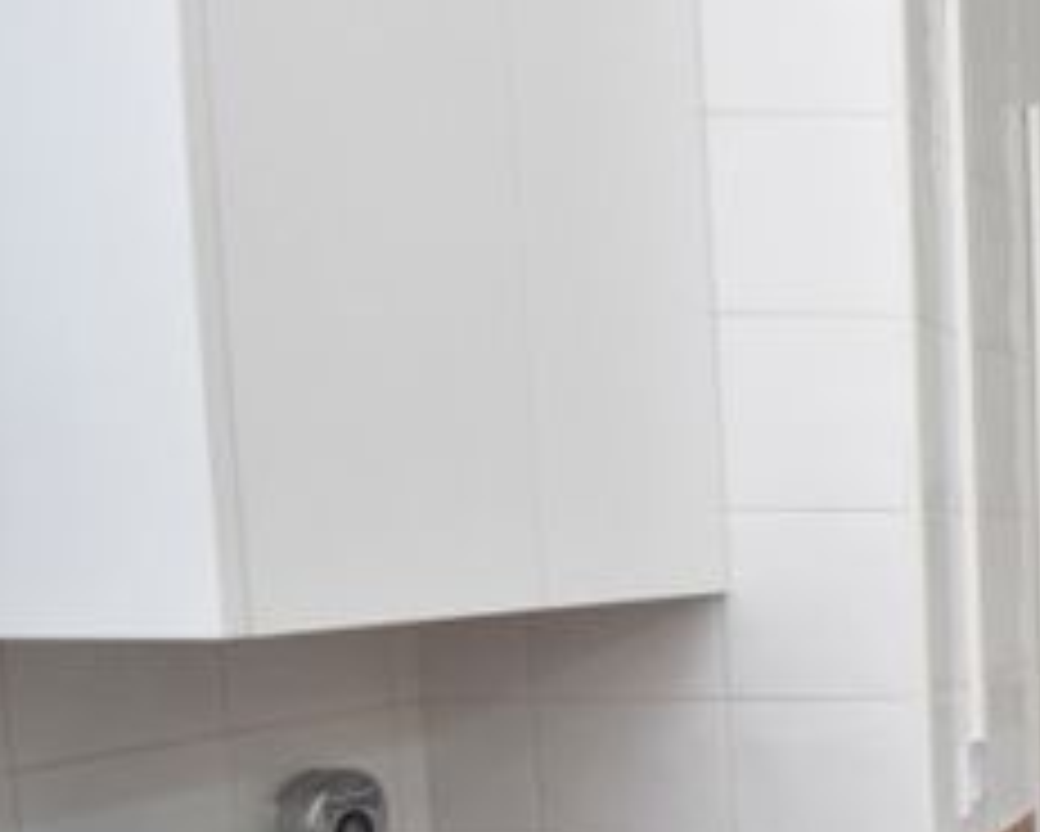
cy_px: 688
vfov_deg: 33.7
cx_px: 1465
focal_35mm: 43
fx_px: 1324
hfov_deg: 30.1
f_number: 4.5
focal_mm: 10
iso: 800
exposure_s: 1/160
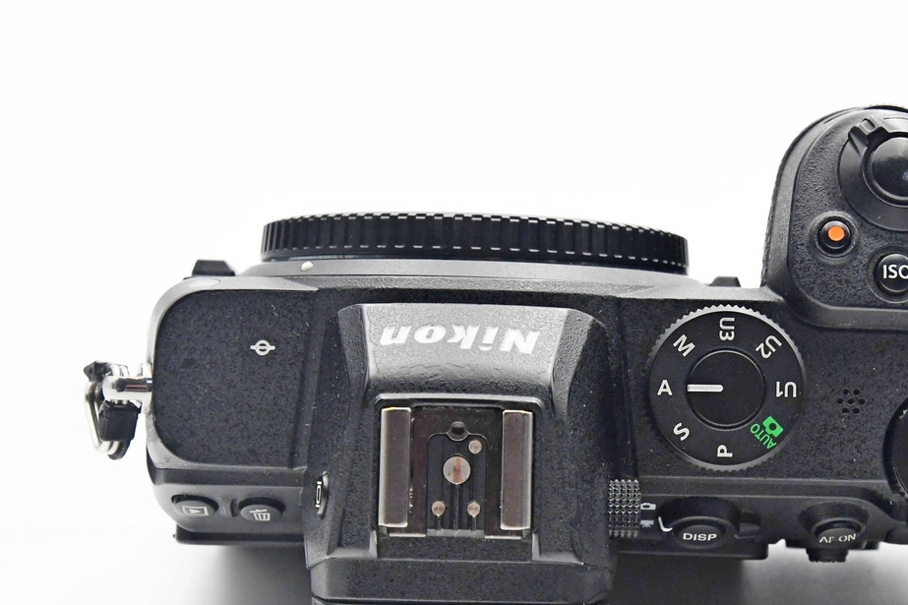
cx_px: 571
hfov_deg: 17.5
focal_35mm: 117
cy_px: 365
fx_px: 2950
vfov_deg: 11.7
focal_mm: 48
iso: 1600
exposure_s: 1/100
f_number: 8
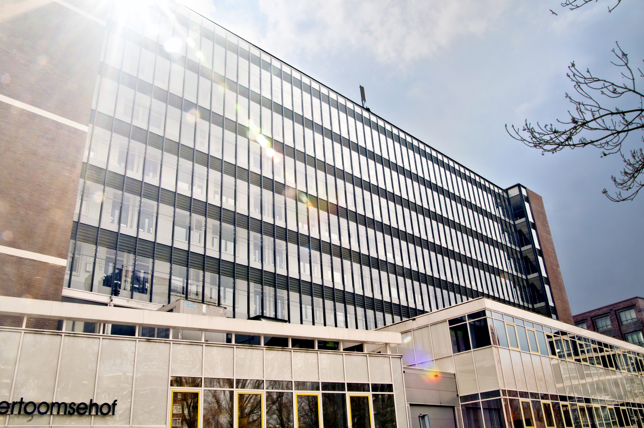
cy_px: 214
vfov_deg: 43.5
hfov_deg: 62.0
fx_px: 536
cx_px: 322
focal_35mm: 30
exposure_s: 1/160
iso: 100
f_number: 22
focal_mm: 20
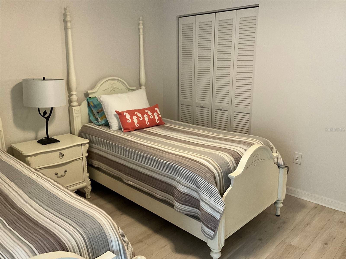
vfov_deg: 48.2
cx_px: 173
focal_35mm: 29
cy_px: 130
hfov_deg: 61.7
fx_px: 290
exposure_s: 1/60
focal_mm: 3
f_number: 1.8
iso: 200
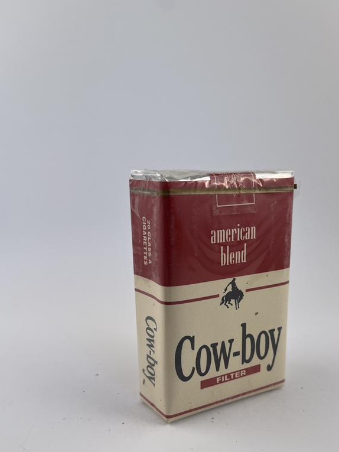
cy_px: 287
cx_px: 204
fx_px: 444
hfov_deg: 41.6
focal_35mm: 34
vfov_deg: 53.3
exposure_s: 1/122
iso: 32
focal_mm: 5.1
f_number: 1.6
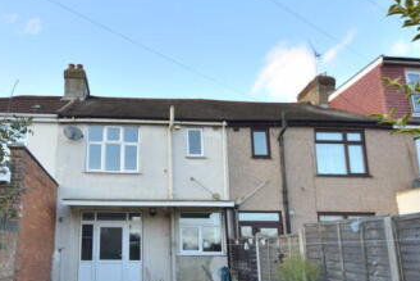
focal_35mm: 39
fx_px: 455
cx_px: 141
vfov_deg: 33.7
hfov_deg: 48.7
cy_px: 201
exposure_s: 1/125
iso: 100
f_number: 5.6
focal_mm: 13
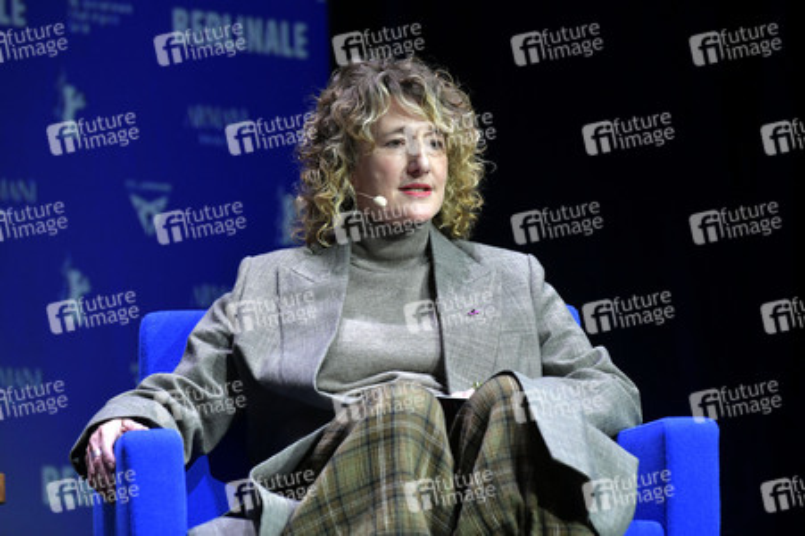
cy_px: 268
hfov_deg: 10.8
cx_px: 402
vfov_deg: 7.2
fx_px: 4245
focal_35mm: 190
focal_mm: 190
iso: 2000
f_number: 5.6
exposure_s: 1/125
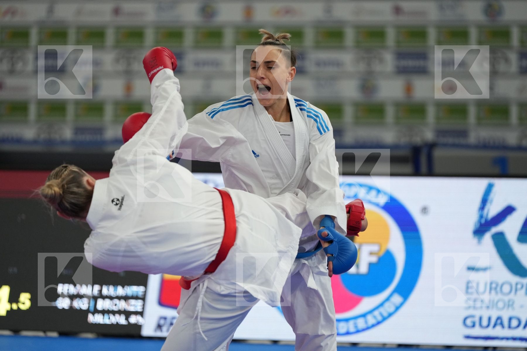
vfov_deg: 6.9
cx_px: 264
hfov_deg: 10.3
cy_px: 176
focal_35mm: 200
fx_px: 2928
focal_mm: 200
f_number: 2.8
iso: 2000
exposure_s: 1/1000
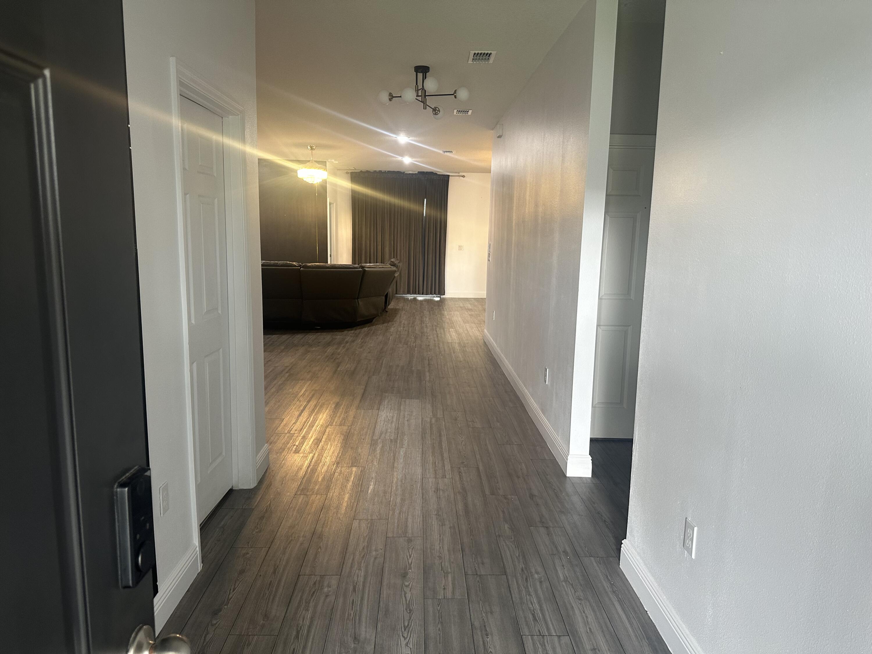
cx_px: 436
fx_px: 605
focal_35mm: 24
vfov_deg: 56.8
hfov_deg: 71.6
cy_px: 327
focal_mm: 6.86
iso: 200
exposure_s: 1/60
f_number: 1.78
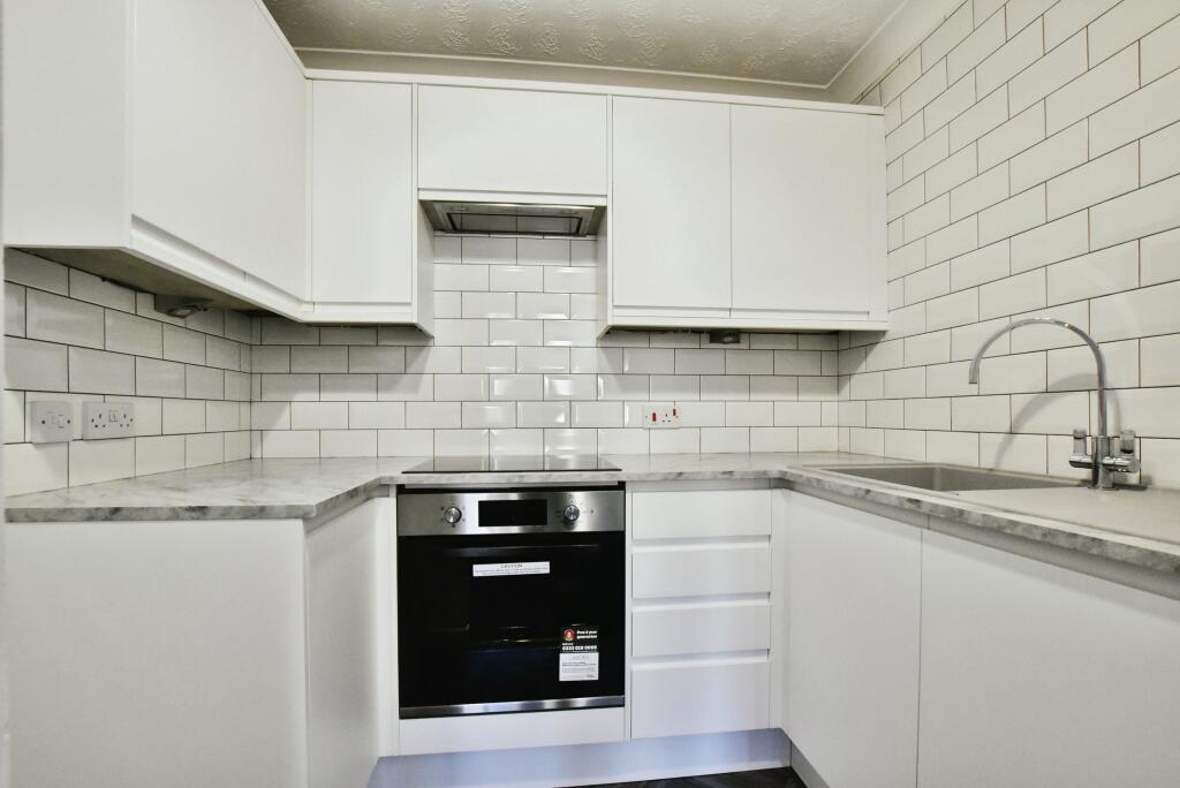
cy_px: 394
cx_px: 590
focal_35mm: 15
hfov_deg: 100.4
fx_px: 492
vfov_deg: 77.4
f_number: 8
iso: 4000
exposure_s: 1/160
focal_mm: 10
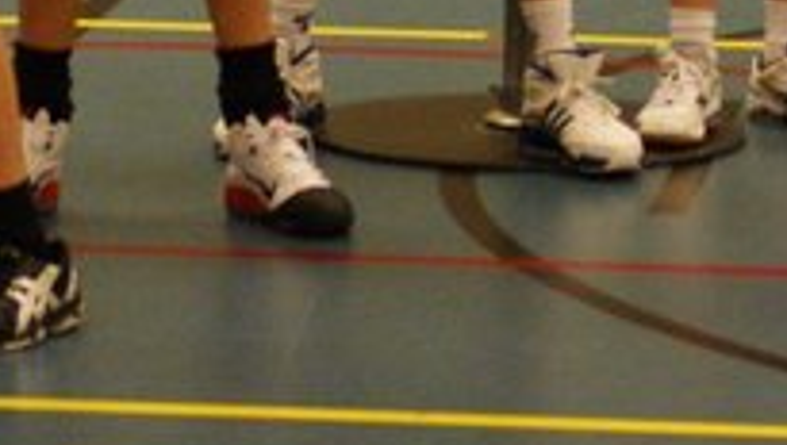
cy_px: -326
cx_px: -6
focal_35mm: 367
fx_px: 7670
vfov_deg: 3.3
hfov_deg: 5.9
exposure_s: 1/100
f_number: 2.8
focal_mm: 40
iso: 800
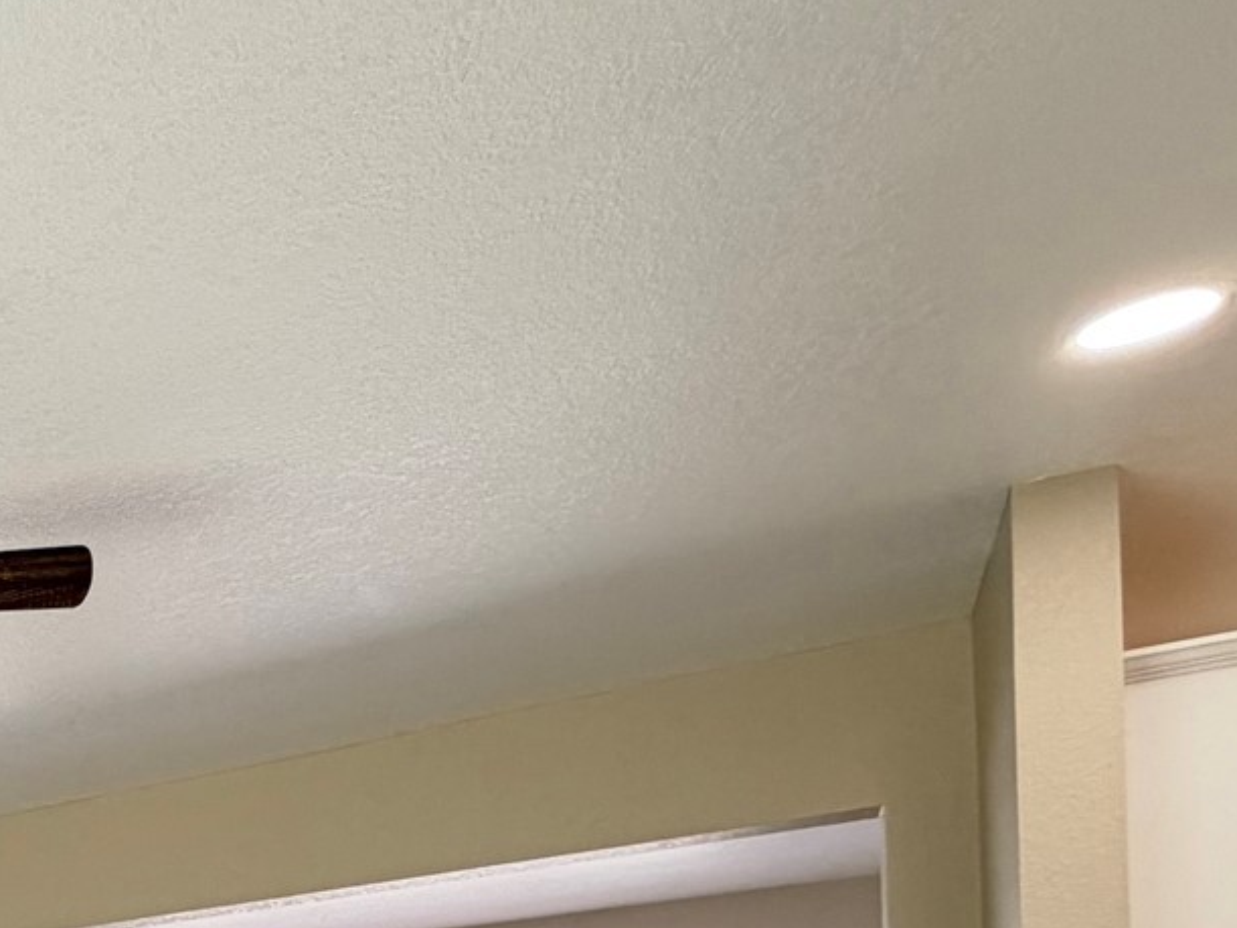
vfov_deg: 27.3
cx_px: -427
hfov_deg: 31.4
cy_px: 1222
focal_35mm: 44
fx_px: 1572
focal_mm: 2.22
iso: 200
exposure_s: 1/120
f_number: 2.2
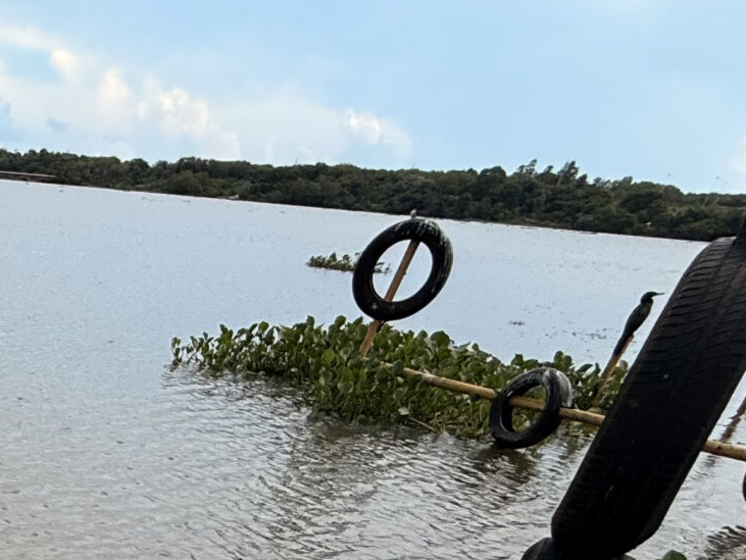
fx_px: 1057
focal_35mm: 49
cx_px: -249
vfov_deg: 21.6
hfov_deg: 30.0
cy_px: 956
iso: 50
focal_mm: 2.22
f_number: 2.2
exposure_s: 1/1656
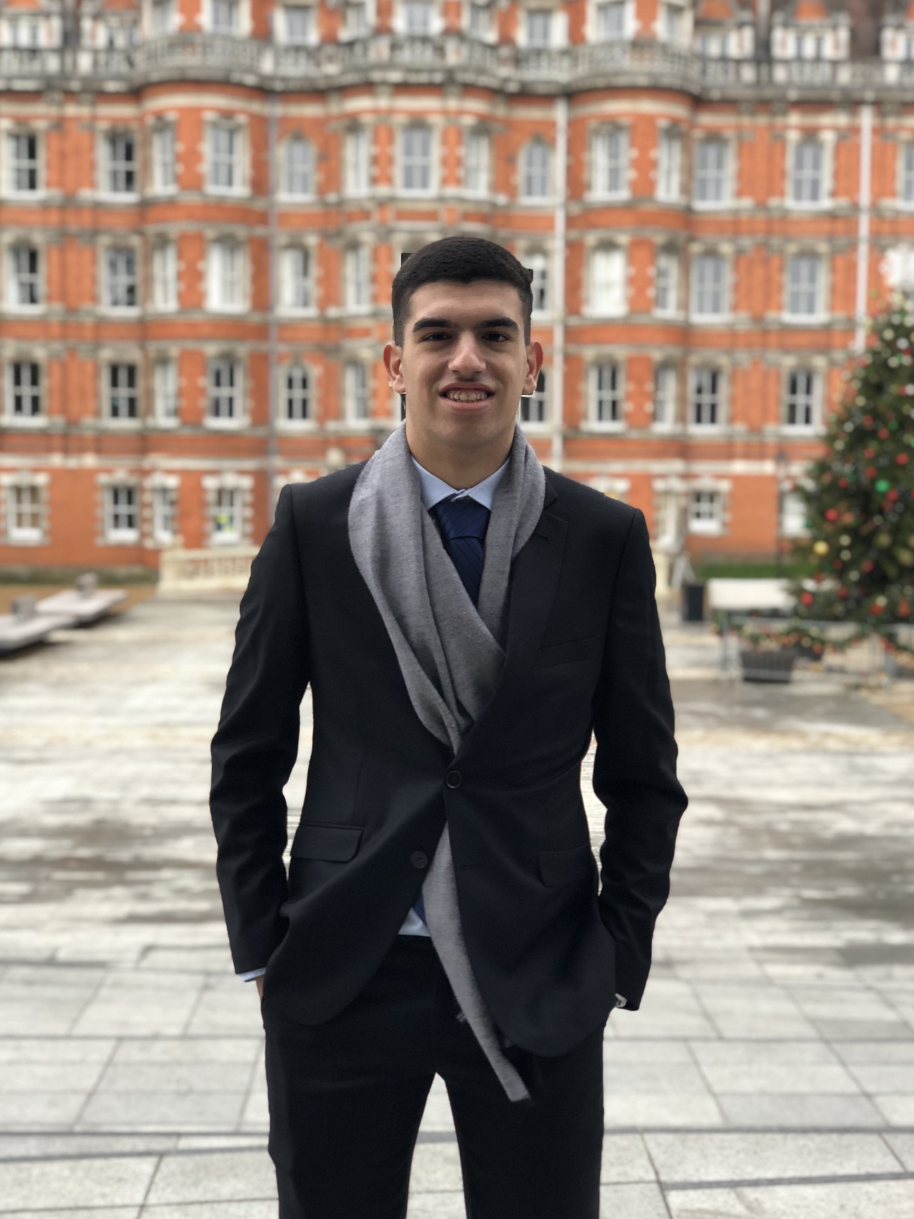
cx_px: 456
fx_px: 1866
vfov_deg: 36.2
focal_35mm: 53
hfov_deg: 27.5
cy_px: 602
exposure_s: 1/50
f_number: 2.4
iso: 64
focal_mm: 6
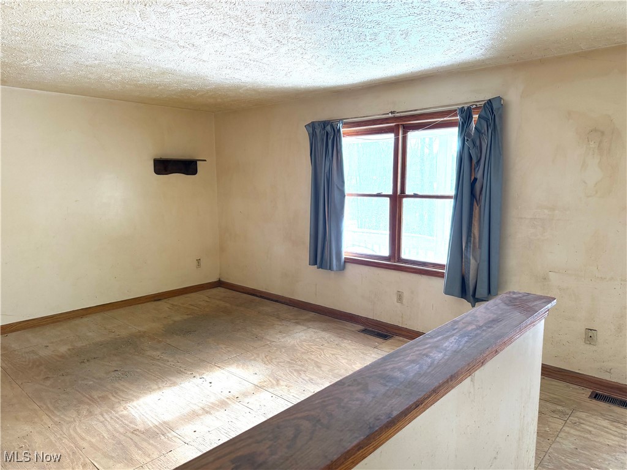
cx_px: 314
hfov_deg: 71.6
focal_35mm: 24
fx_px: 435
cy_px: 235
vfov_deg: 56.8
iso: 200
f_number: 1.78
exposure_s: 1/120
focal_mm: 6.76
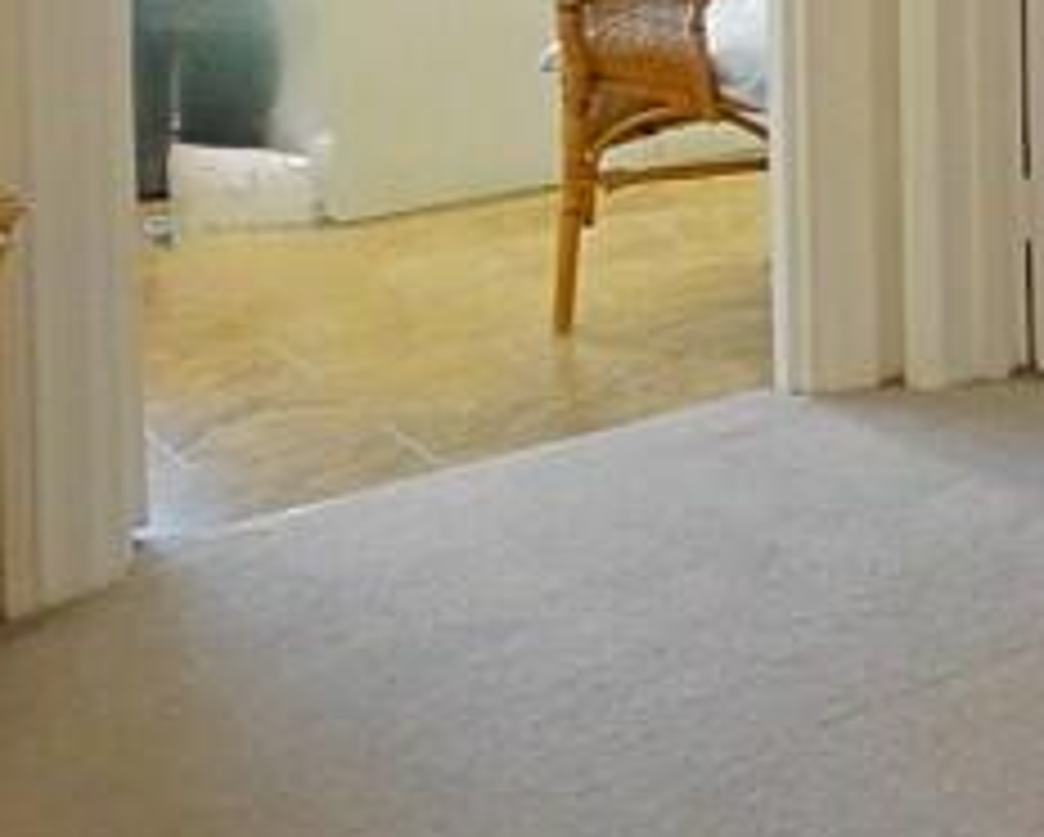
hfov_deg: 19.2
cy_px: -266
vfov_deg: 22.0
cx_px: 2052
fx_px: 1917
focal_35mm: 62
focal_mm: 10
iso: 1250
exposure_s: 1/160
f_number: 4
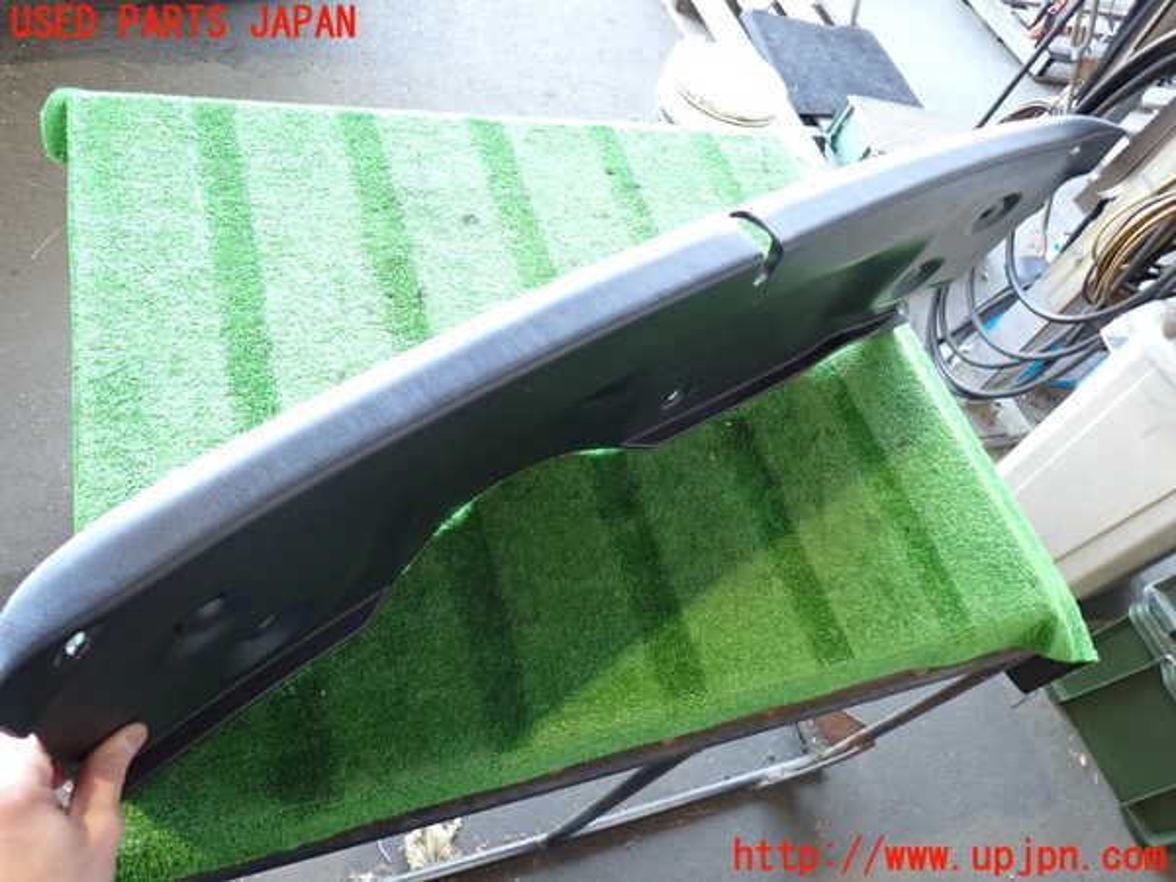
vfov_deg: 54.9
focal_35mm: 25
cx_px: 588
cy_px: 441
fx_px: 849
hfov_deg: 69.4
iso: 250
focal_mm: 4.5
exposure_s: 1/30
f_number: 2
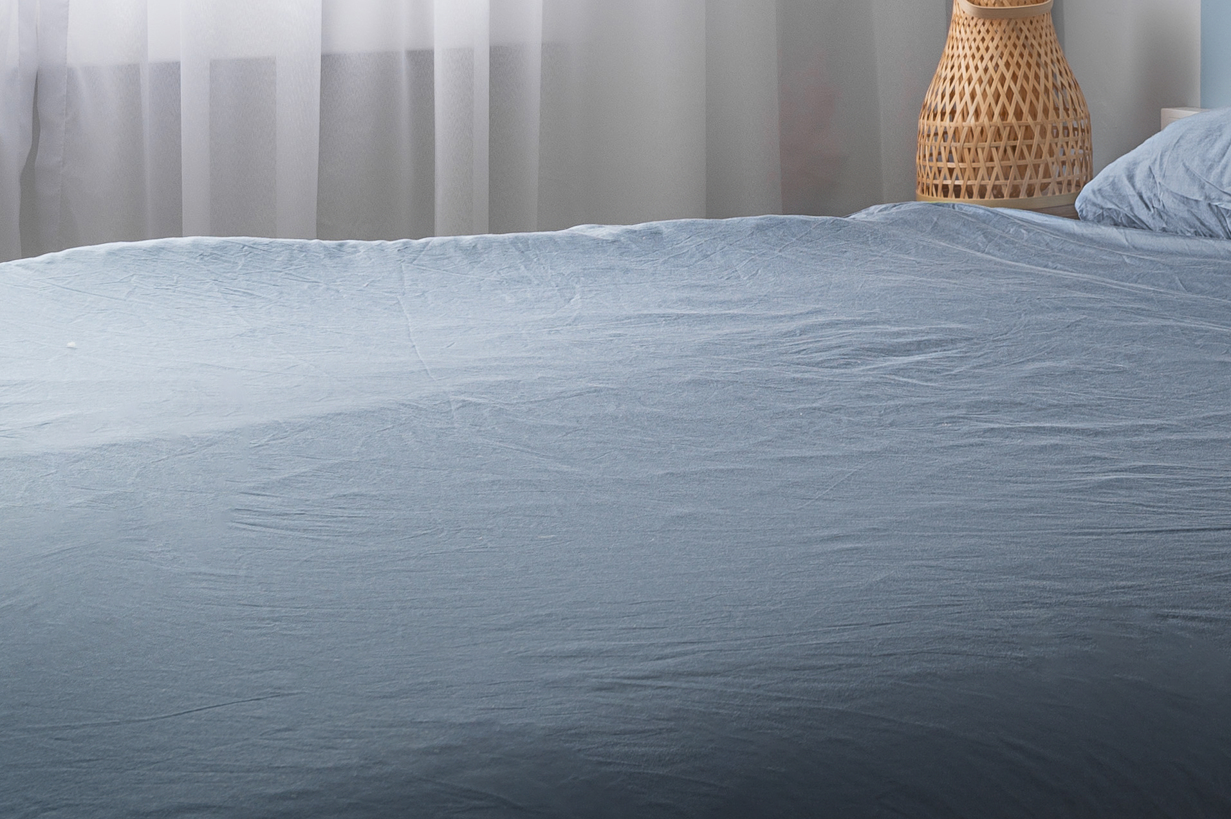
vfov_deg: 12.6
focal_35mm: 106
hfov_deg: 18.3
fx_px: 3608
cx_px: 1517
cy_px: -218
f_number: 10
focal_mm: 33.5
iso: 100
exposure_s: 1/1.25
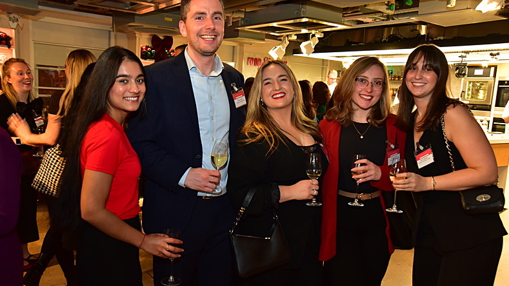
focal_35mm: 34
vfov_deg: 34.6
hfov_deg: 58.0
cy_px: 153
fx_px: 459
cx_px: 257
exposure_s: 1/50
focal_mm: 32
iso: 1600
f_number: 5
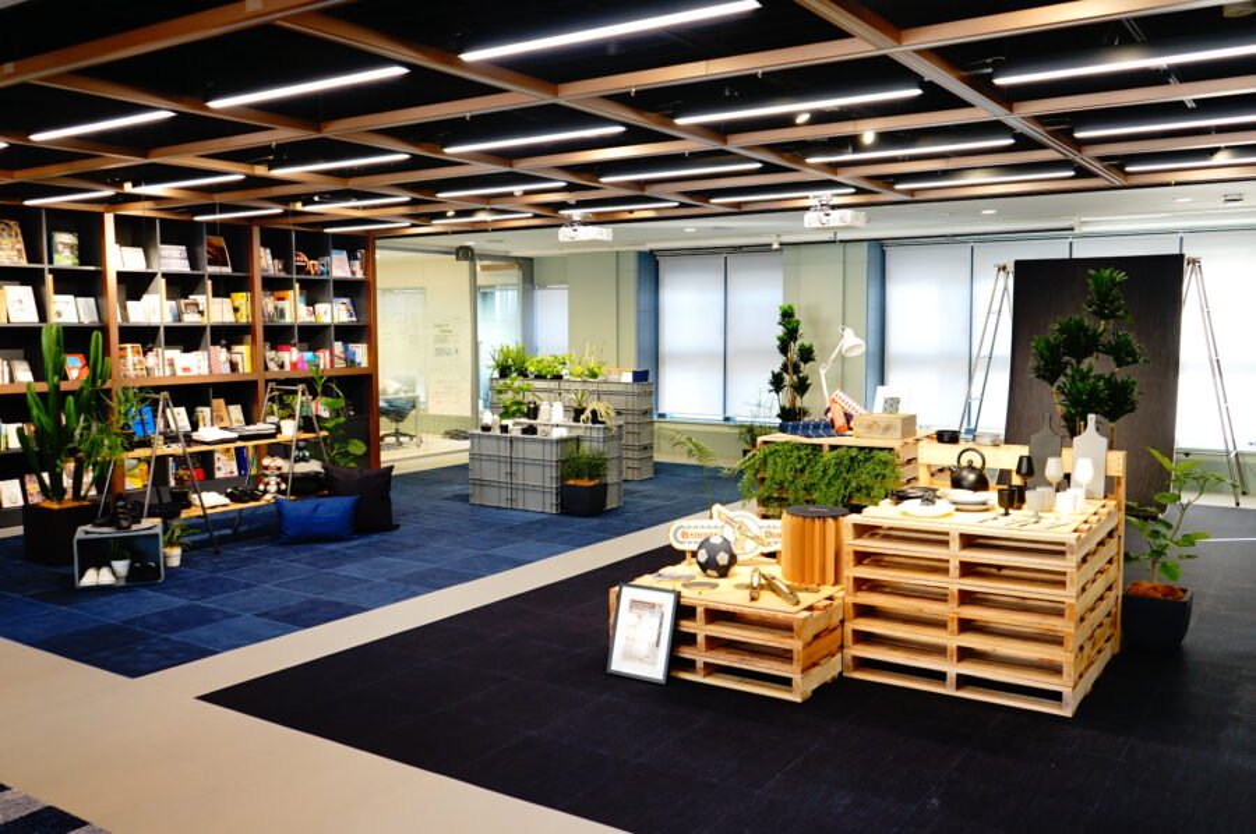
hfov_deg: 62.0
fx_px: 1046
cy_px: 417
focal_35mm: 30
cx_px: 628
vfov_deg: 43.5
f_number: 4
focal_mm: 30
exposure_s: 1/60
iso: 400
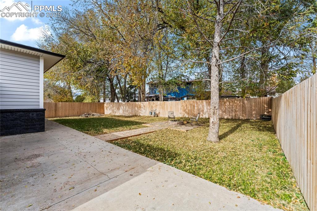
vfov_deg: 81.2
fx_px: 123
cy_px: 106
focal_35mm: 14
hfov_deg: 104.3
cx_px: 158
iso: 500
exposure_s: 1/800
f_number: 8
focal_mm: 14
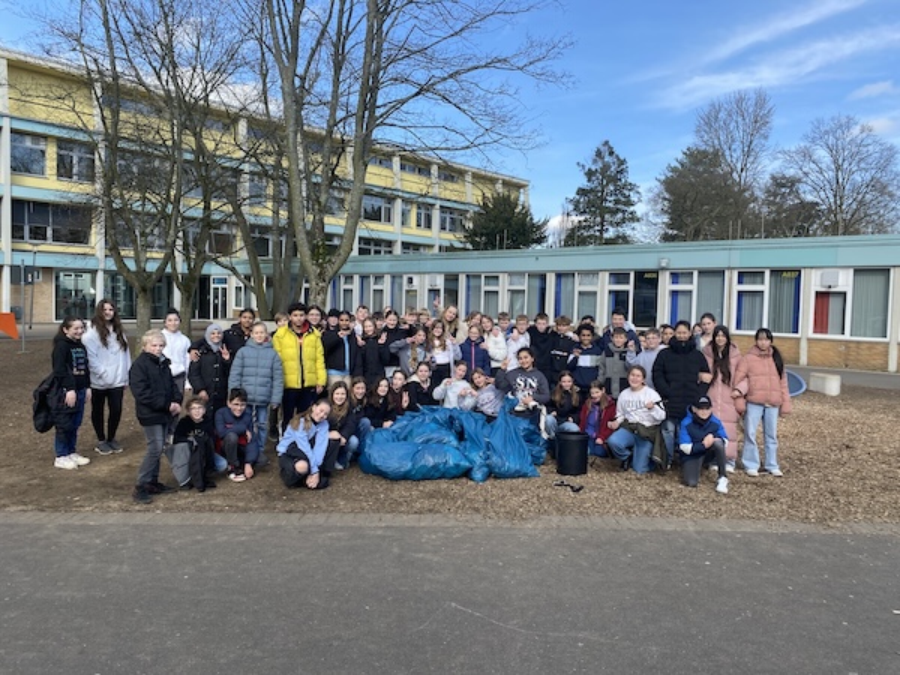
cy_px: 338
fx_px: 676
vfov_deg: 53.1
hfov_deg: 67.3
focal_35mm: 26
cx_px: 450
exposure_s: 1/1362
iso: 32
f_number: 1.8
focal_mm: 4.25
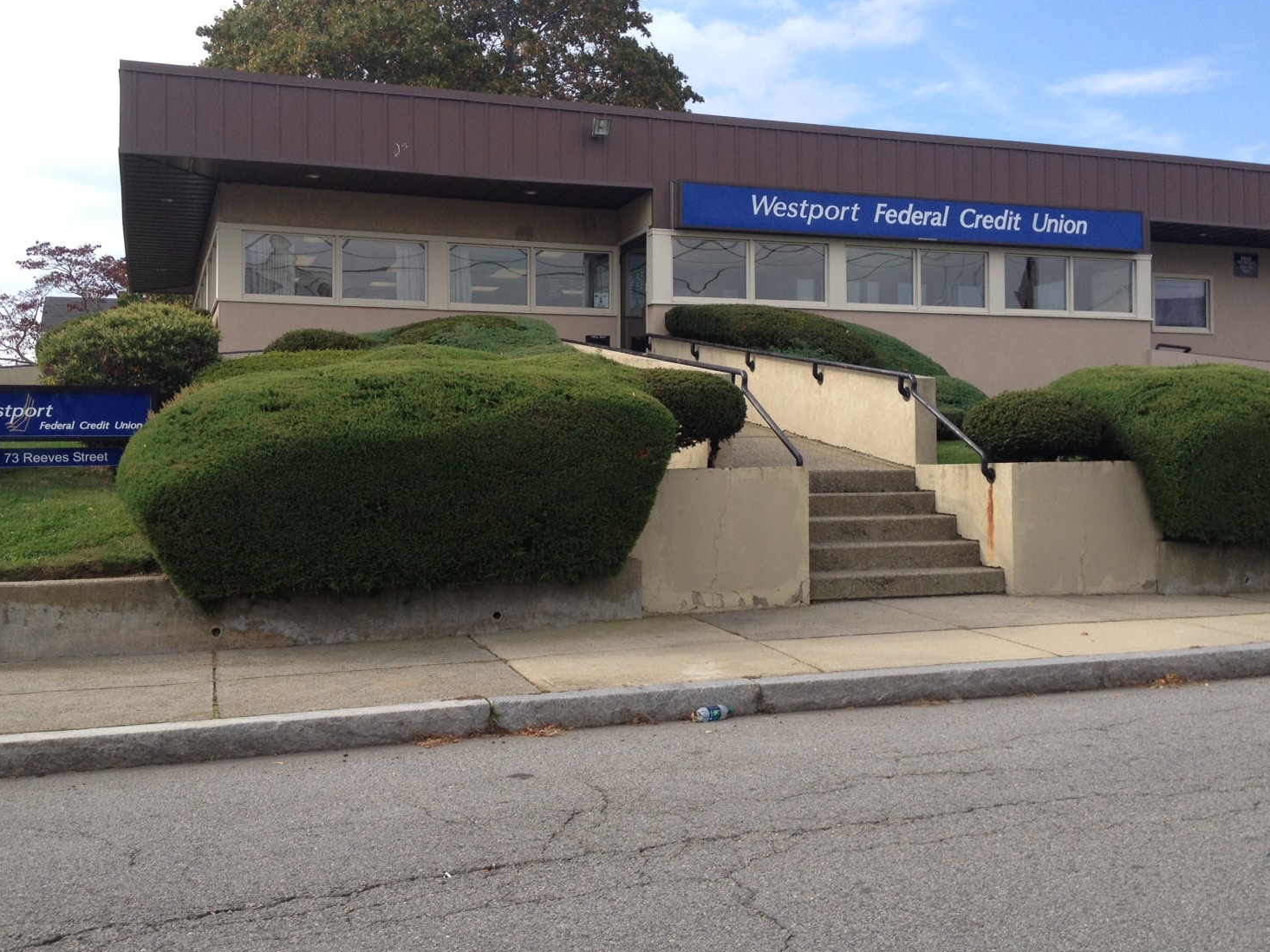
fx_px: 1430
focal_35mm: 39
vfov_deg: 36.8
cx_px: 663
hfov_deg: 47.9
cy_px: 439
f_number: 2.4
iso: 50
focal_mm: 4.28
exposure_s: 1/767
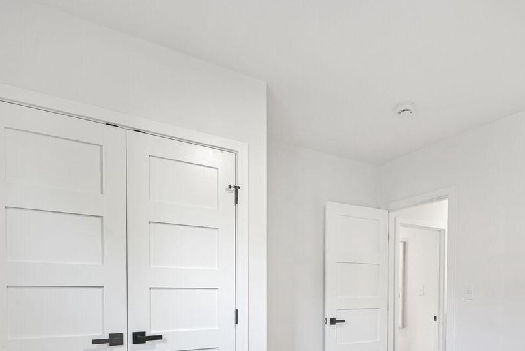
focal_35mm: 25
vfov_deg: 47.5
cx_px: 311
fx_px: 365
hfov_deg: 70.9
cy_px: 298
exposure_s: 1/4
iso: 200
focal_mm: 14
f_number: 9
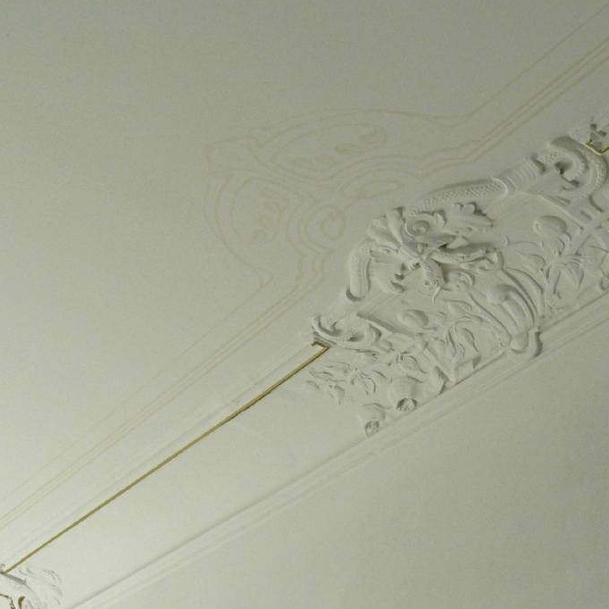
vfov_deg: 26.0
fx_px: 1314
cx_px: 318
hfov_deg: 26.1
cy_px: 237
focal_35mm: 66
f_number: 4
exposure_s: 1/125
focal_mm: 6
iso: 100
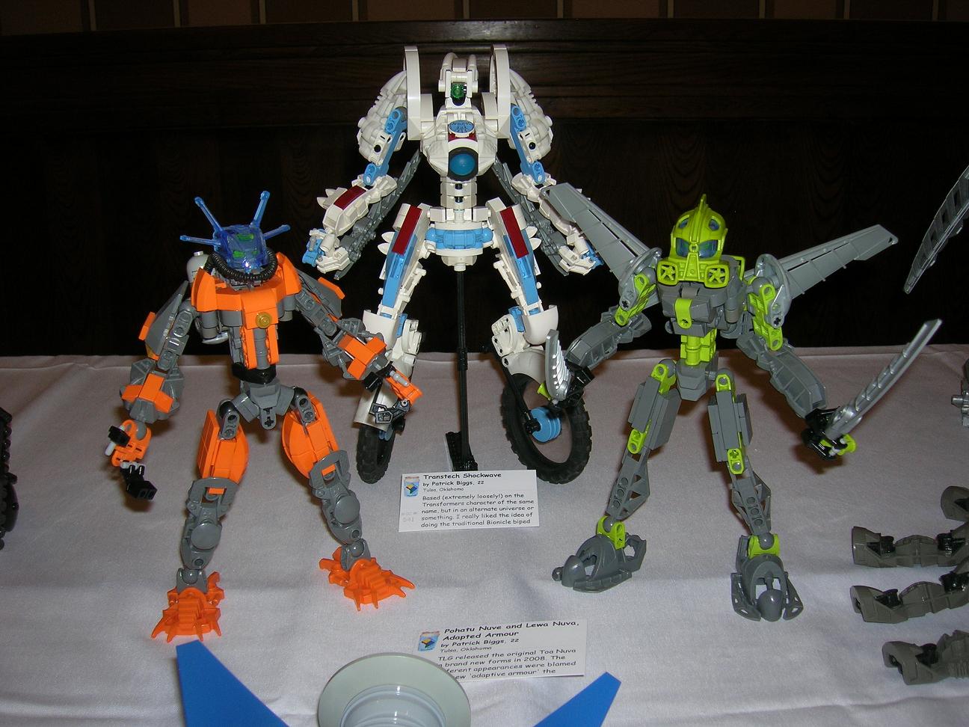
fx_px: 1008
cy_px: 364
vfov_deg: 39.7
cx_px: 484
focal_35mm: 36
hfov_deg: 51.4
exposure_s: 1/60.1
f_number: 2.9
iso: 50
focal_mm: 6
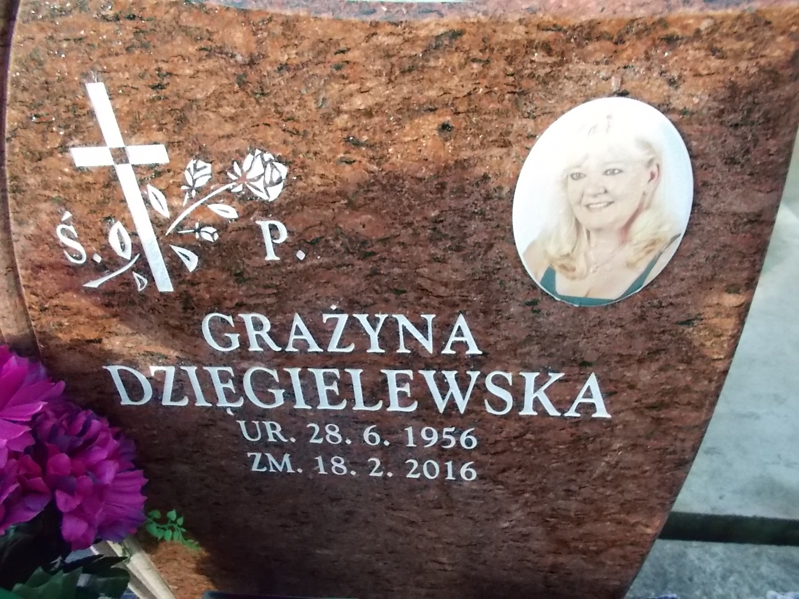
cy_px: 300
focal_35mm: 26
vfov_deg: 53.1
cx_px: 400
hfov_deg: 67.3
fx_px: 600
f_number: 8
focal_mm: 4.6
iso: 400
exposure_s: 1/80
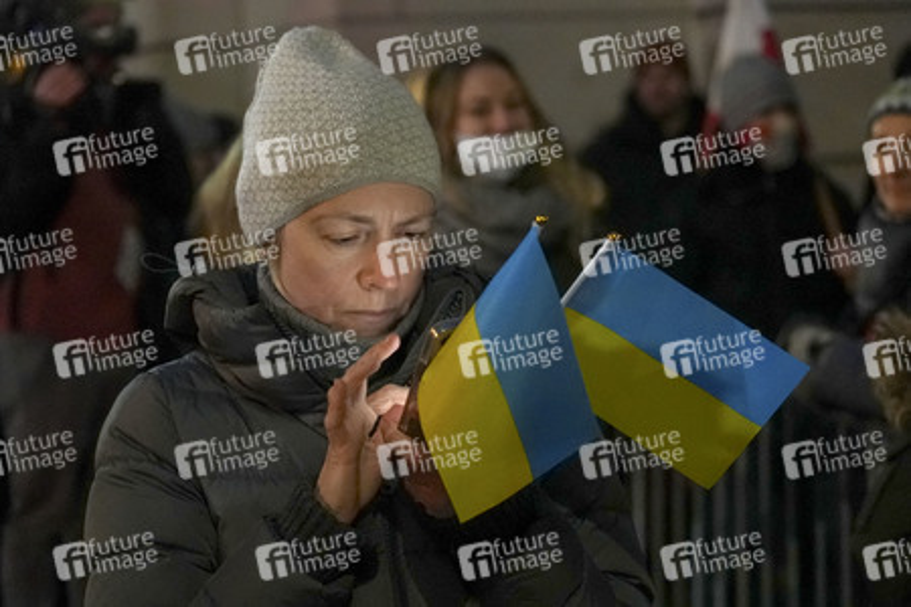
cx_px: 456
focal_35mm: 100
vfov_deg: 13.7
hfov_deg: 20.4
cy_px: 304
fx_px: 2530
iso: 20000
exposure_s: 1/200
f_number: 5.6
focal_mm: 100
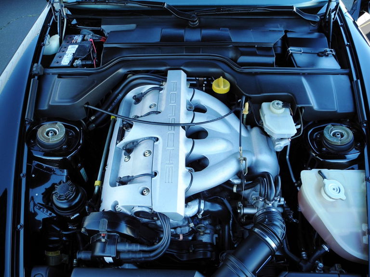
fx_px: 299
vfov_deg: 49.7
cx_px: 185
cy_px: 138
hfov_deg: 63.4
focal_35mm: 28
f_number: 2.8
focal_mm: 6
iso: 100
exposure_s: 1/107
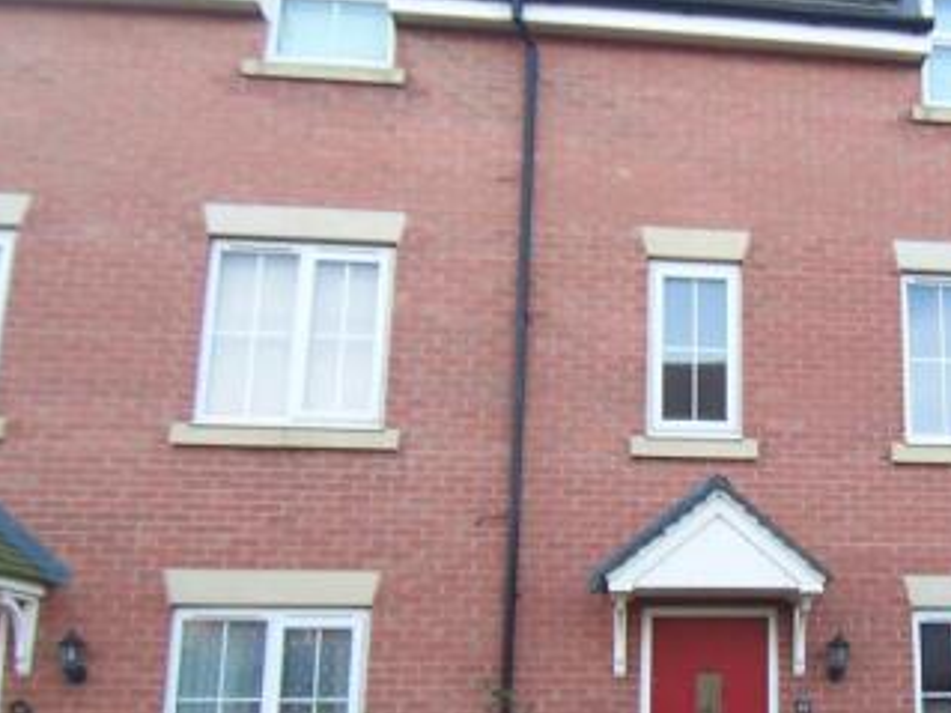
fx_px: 1153
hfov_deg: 42.0
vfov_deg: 34.0
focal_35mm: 42
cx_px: 812
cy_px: 482
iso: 64
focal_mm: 3.8
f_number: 2.8
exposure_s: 1/100
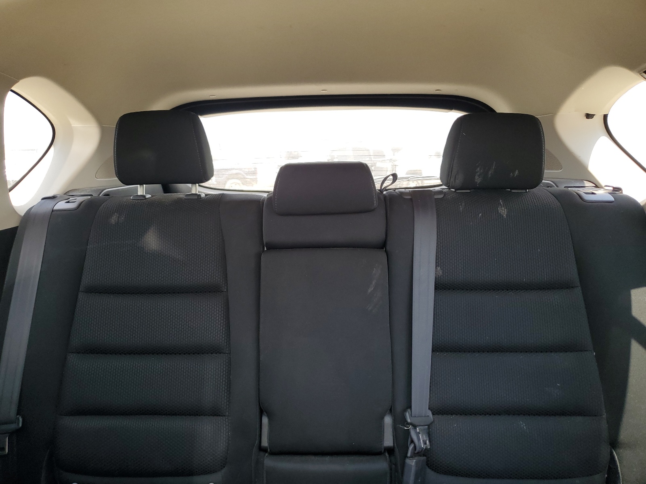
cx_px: 323
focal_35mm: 26
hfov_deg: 67.3
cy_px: 242
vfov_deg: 53.1
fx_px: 485
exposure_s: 1/120
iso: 55
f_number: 1.5
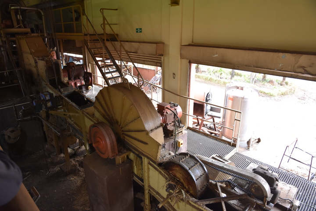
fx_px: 211
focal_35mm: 24
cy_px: 106
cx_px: 158
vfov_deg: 53.1
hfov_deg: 73.7
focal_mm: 16
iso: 800
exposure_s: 1/100
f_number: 5
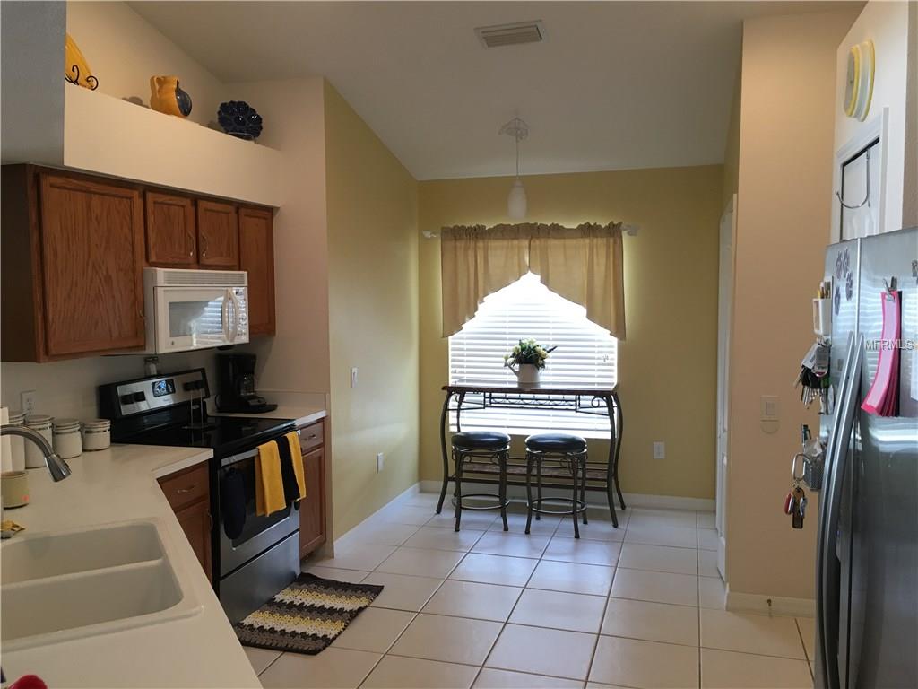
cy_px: 344
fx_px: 769
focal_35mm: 29
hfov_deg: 61.7
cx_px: 459
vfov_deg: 48.2
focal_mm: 4.15
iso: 80
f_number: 2.2
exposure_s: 1/30
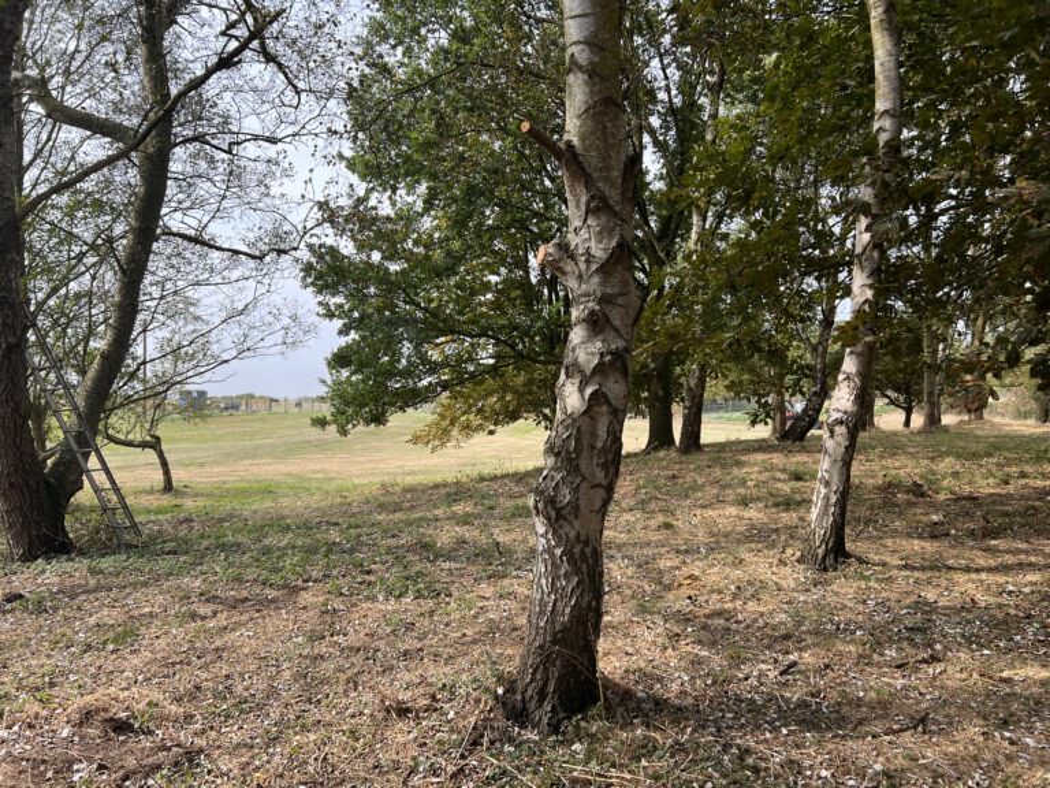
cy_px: 394
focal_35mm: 26
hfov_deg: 67.3
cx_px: 525
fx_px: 789
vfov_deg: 53.1
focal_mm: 5.7
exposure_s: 1/1209
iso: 50
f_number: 1.5
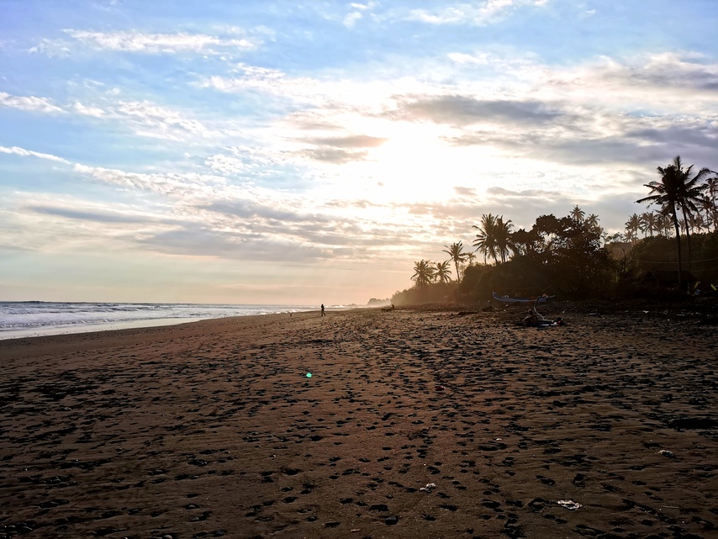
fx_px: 560
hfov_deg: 65.3
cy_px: 270
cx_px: 359
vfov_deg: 51.4
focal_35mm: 27
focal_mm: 5.56
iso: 50
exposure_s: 1/16129
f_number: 1.6
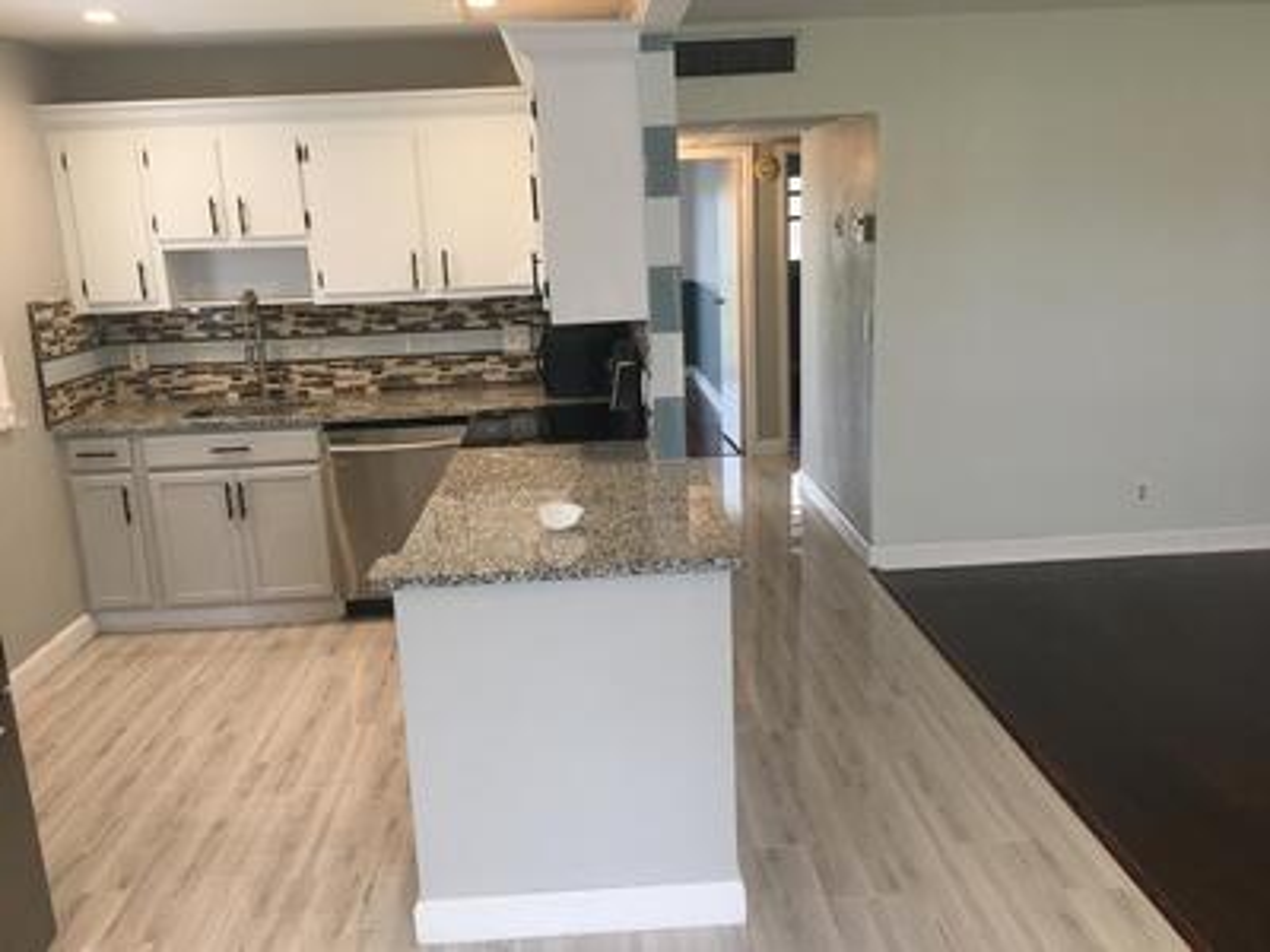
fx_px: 1064
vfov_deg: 48.2
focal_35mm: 29
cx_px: 635
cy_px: 476
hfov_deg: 61.7
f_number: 2.2
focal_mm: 4.15
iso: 40
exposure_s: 1/30
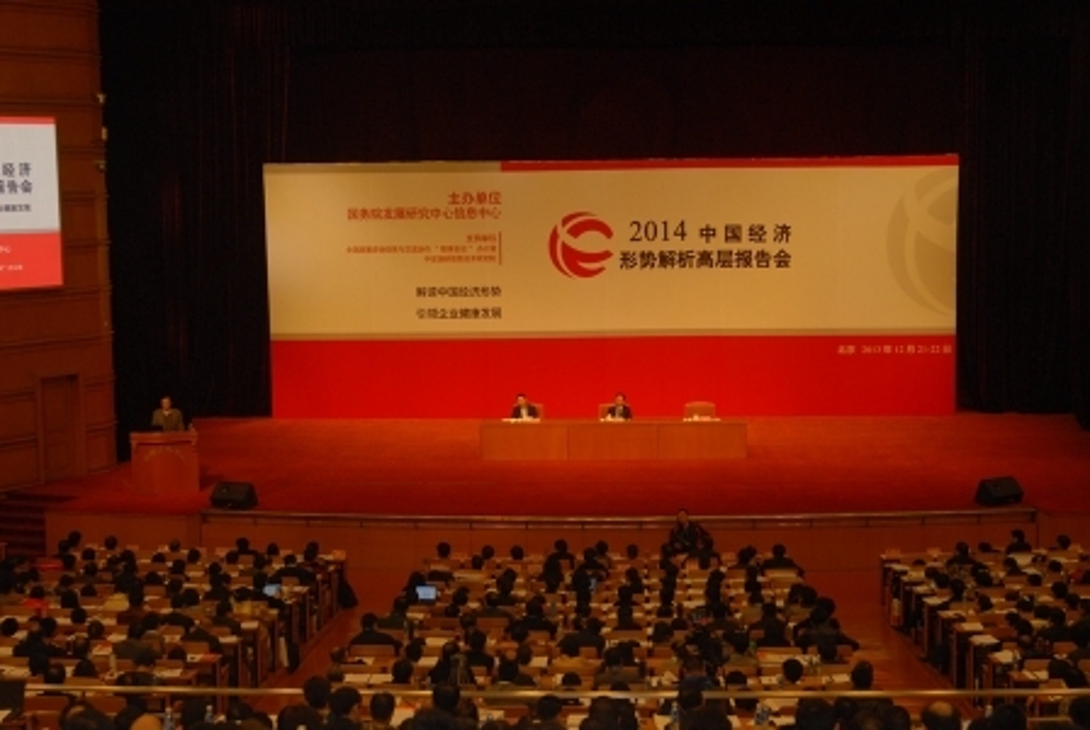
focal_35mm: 60
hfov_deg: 33.4
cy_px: 365
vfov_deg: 22.7
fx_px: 1819
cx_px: 545
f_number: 5.6
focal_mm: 40
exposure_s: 1/60
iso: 400
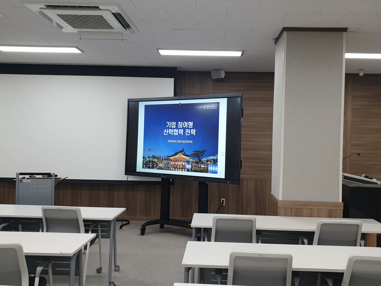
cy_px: 135
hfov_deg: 58.3
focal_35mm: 31
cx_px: 201
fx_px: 341
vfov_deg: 45.4
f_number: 2.4
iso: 80
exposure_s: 1/60
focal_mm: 4.3
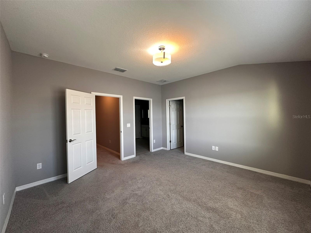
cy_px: 116
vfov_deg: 85.7
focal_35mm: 14
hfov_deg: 102.1
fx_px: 126
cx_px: 156
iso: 250
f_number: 2.2
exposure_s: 1/120
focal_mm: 2.22
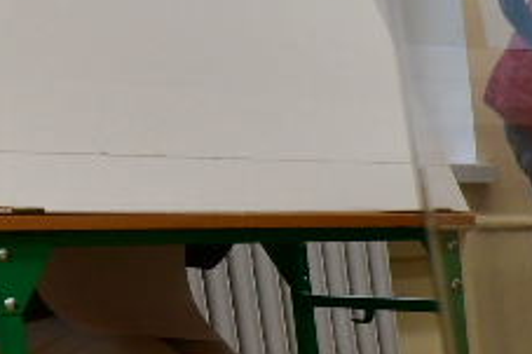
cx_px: 1052
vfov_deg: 12.8
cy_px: 572
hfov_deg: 16.1
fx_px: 1477
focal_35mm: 100
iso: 500
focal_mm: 14
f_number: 5
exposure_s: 1/250
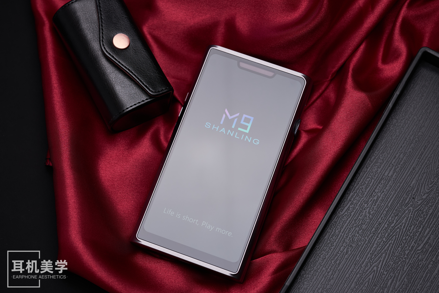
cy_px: 146
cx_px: 220
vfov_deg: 19.5
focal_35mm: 70
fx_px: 854
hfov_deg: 28.8
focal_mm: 70
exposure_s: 1/100
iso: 200
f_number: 5
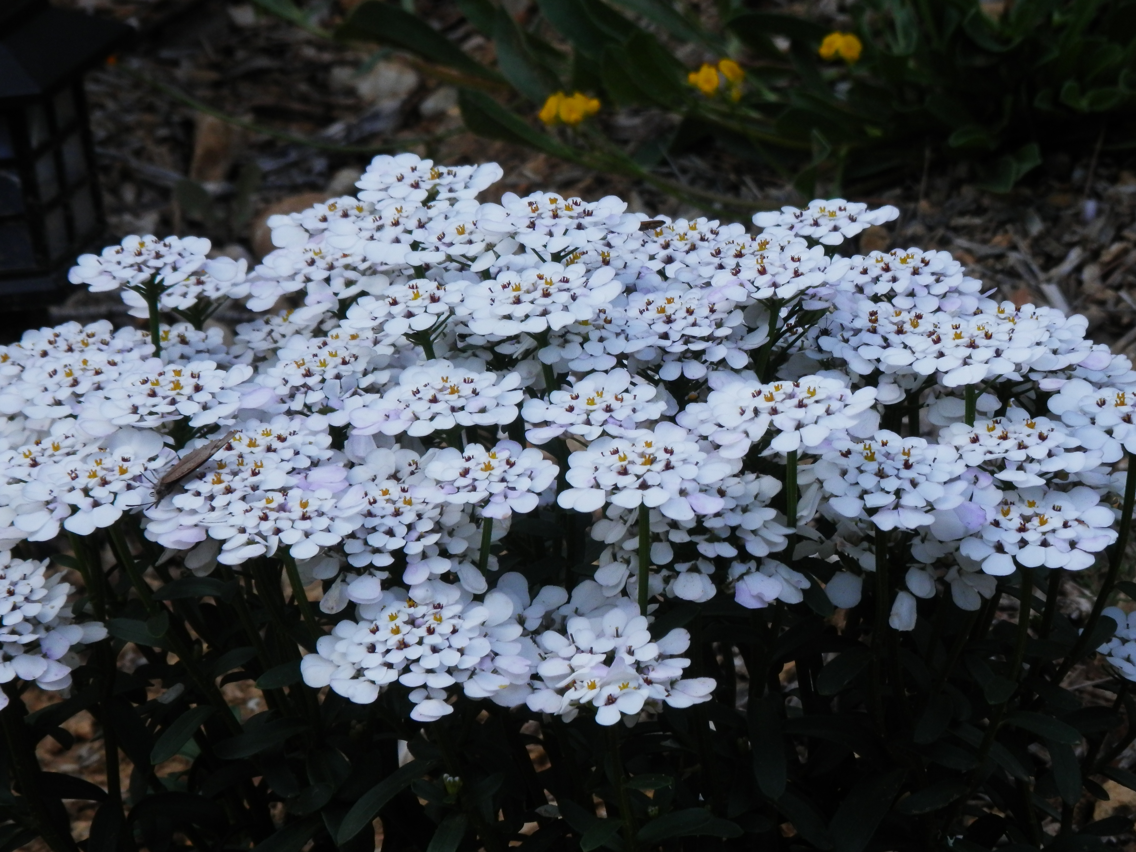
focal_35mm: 248
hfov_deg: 8.0
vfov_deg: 6.0
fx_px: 8139
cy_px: 426
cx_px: 568
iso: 125
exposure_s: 1/200
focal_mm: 44.4
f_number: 6.2
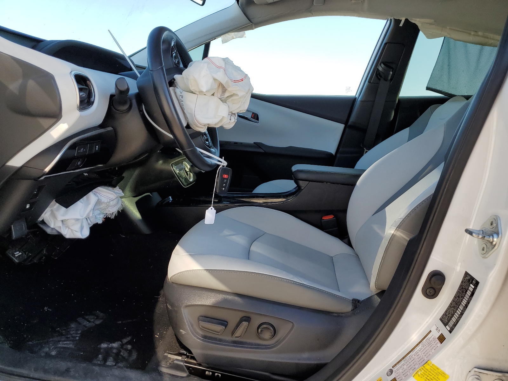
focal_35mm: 26
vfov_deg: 53.1
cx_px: 254
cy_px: 190
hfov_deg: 67.3
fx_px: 382
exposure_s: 1/625
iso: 50
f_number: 1.5
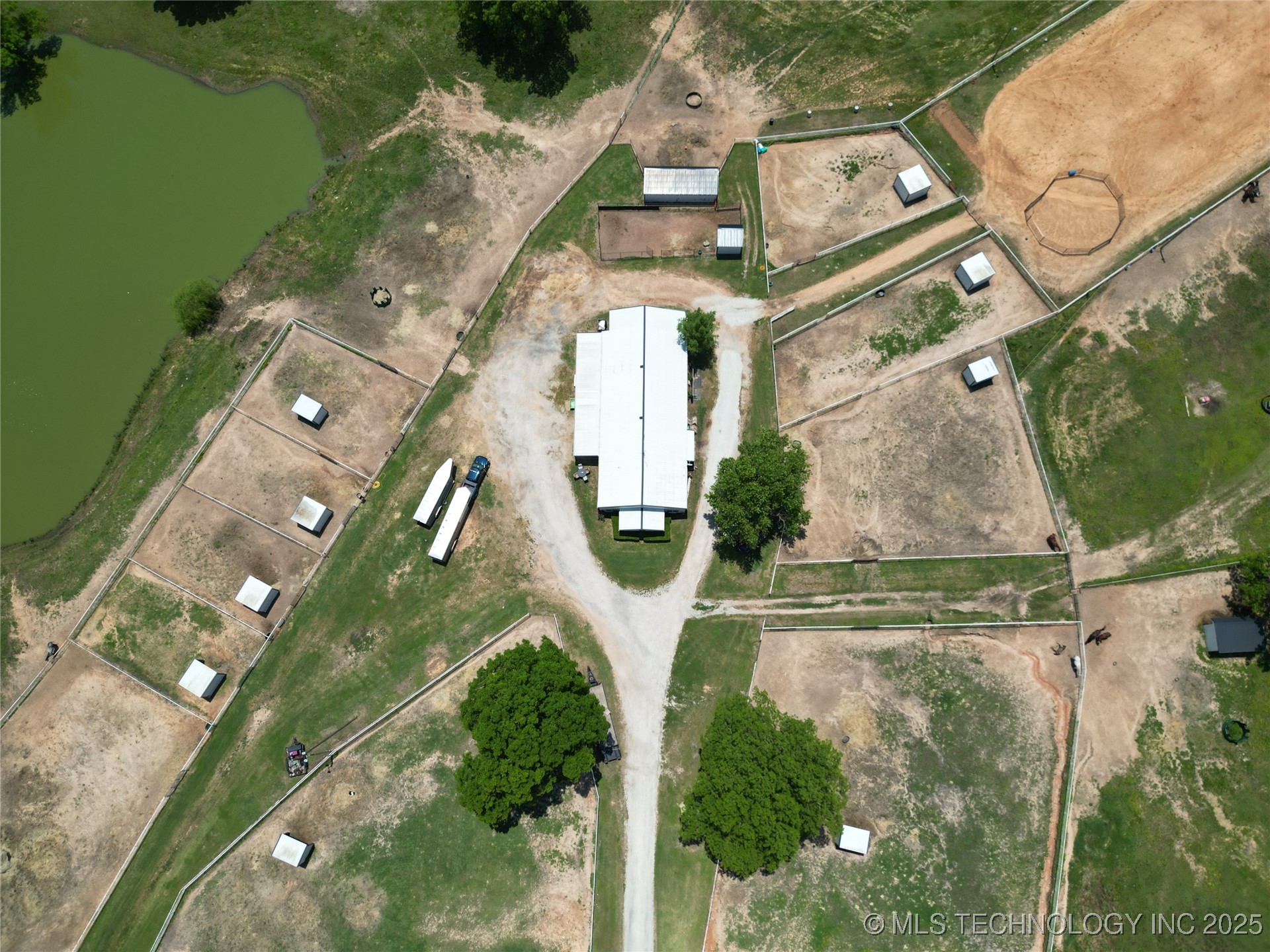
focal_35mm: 24
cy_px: 476
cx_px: 635
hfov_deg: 71.6
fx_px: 881
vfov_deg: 56.8
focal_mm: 6.72
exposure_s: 1/4000
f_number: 1.7
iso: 110
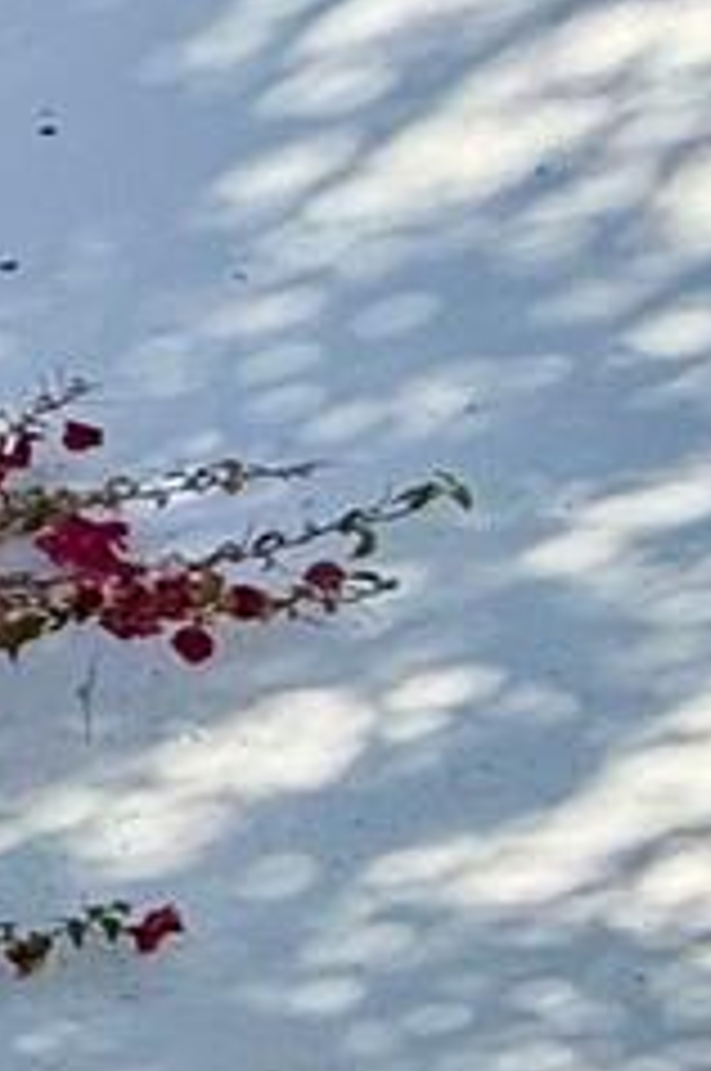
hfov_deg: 7.4
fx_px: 2912
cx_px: -2416
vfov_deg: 20.4
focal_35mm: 98
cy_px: 963
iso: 50
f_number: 2.2
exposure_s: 1/1698
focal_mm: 2.22
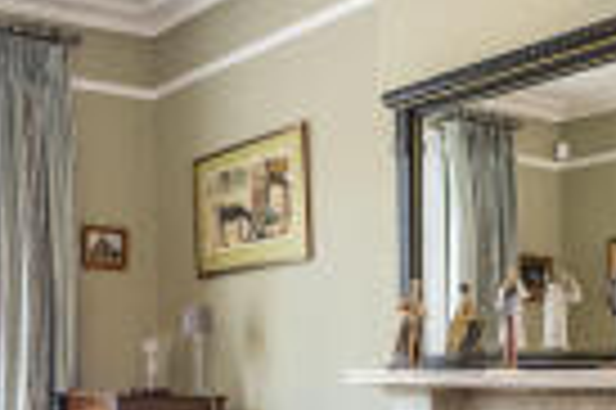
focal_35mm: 52
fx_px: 889
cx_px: 4
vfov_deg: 25.0
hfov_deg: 34.8
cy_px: 381
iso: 500
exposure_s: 1/18
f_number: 6.4
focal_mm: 10
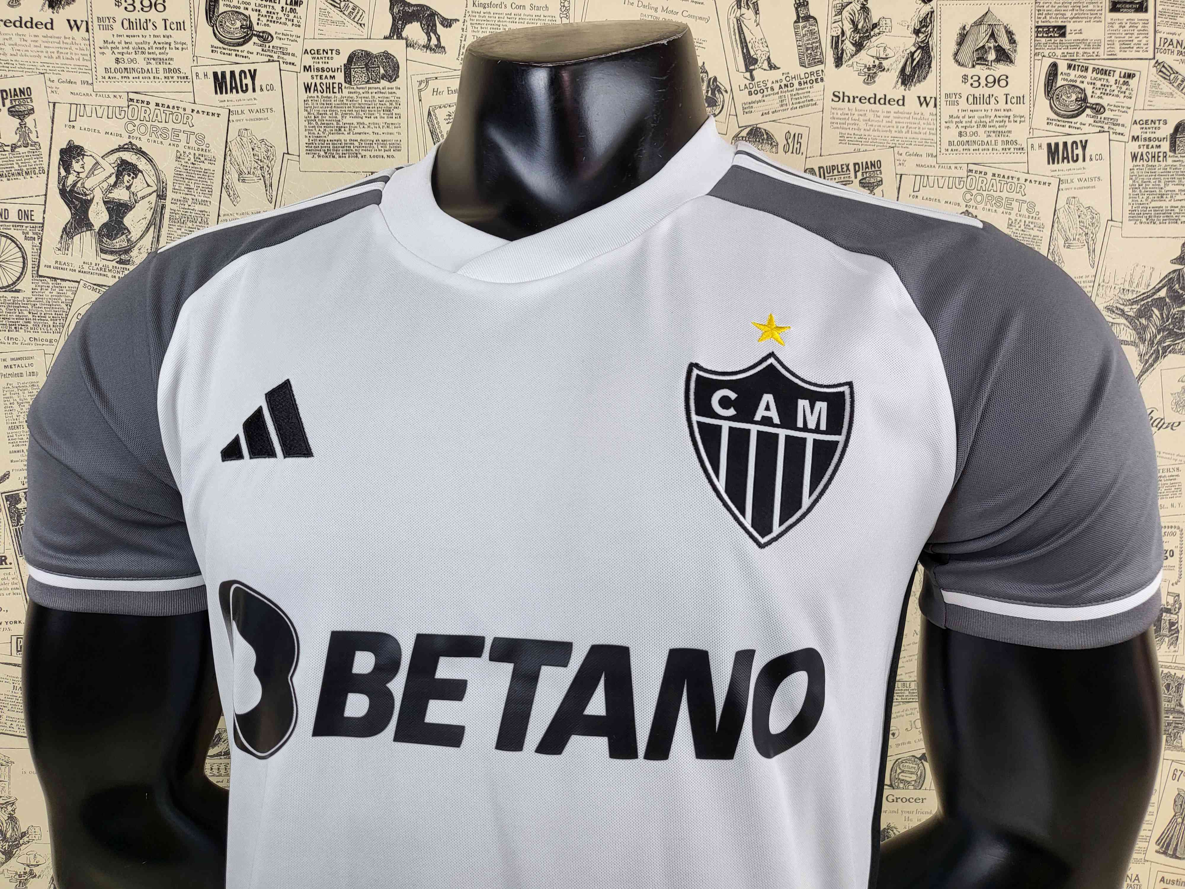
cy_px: 444
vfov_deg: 53.1
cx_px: 592
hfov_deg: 67.3
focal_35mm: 26
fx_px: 890
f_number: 1.8
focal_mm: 4.25
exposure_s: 1/100
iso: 64
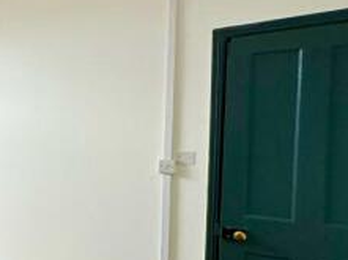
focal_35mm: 37
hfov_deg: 35.4
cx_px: -98
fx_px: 371
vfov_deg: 38.5
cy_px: 147
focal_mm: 2.22
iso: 64
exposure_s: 1/99
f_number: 2.2
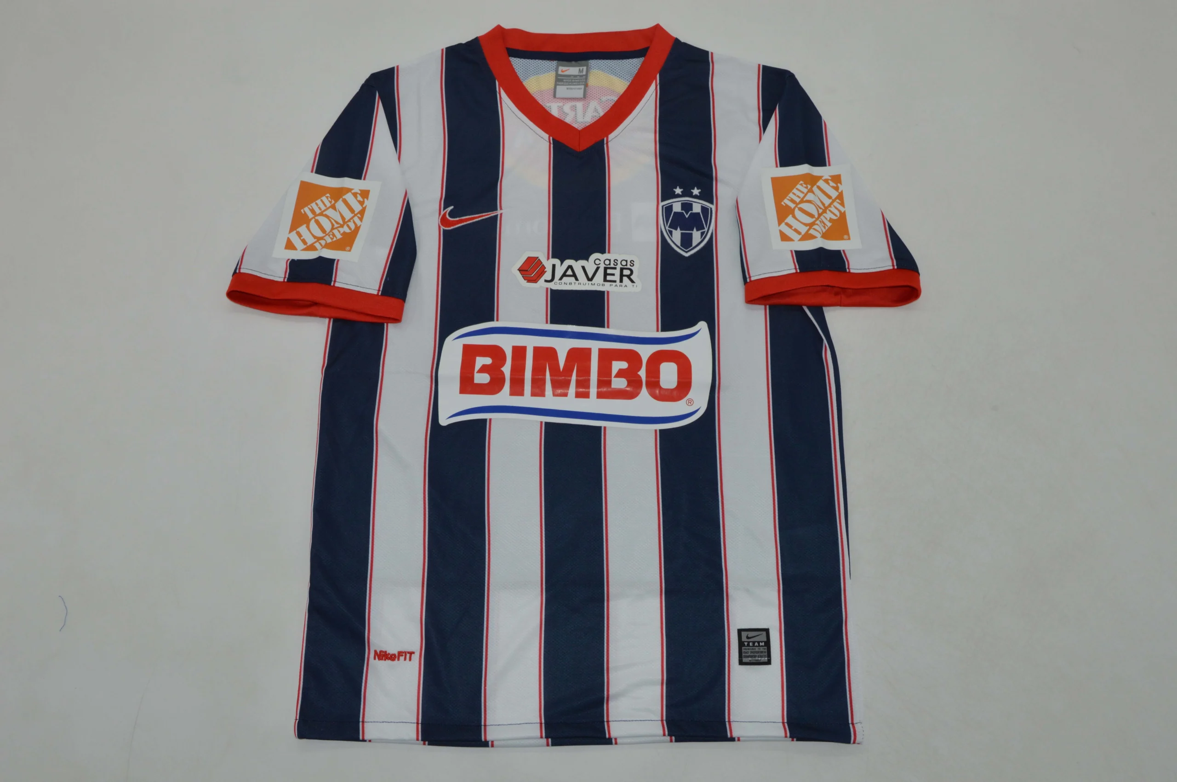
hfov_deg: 57.3
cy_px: 391
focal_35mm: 33
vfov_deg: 39.9
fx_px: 1078
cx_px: 588
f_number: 13
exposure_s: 1/200
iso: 400
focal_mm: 22
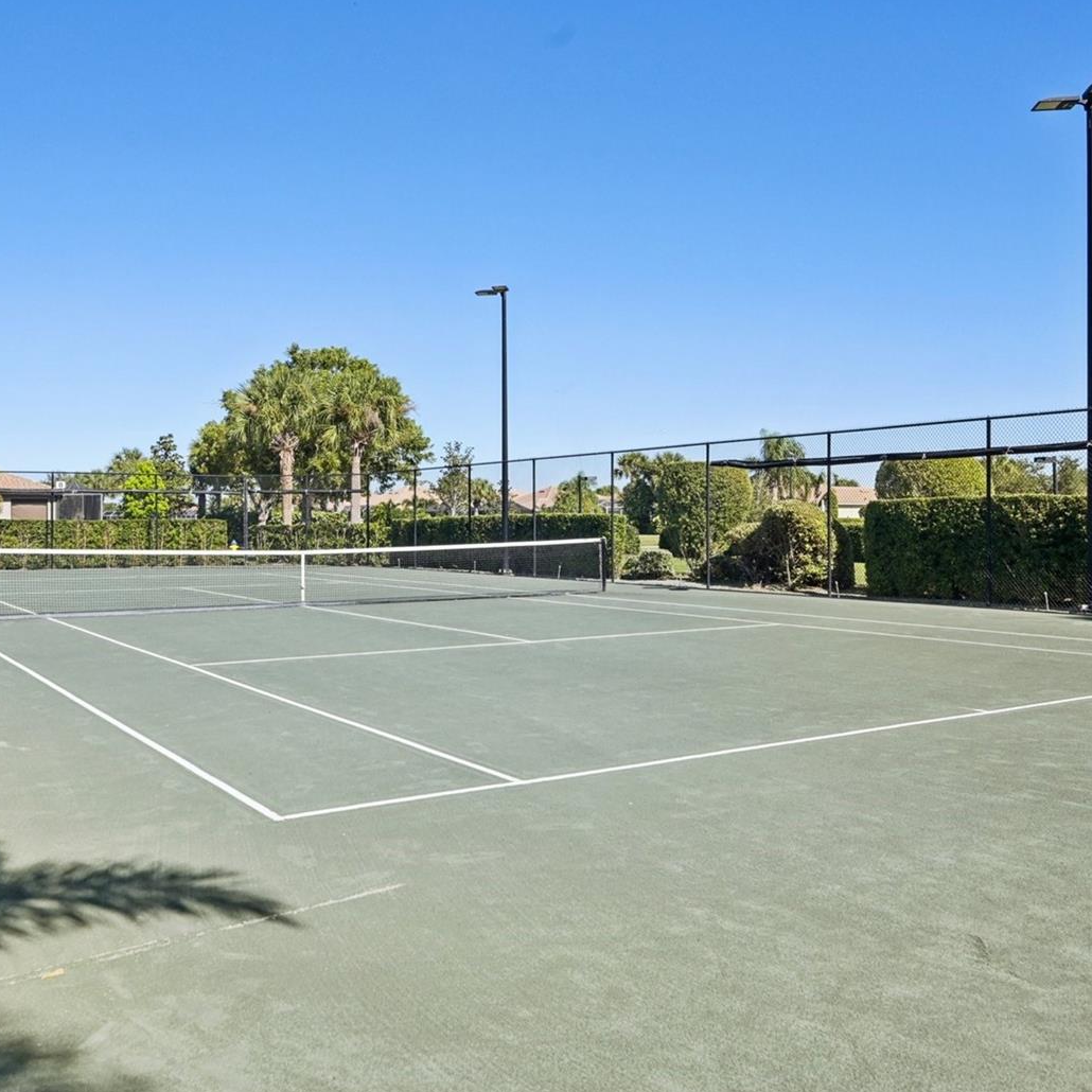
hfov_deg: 55.0
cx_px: 415
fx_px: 1035
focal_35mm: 29
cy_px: 542
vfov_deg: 55.6
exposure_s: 1/1600
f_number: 8
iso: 400
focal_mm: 22
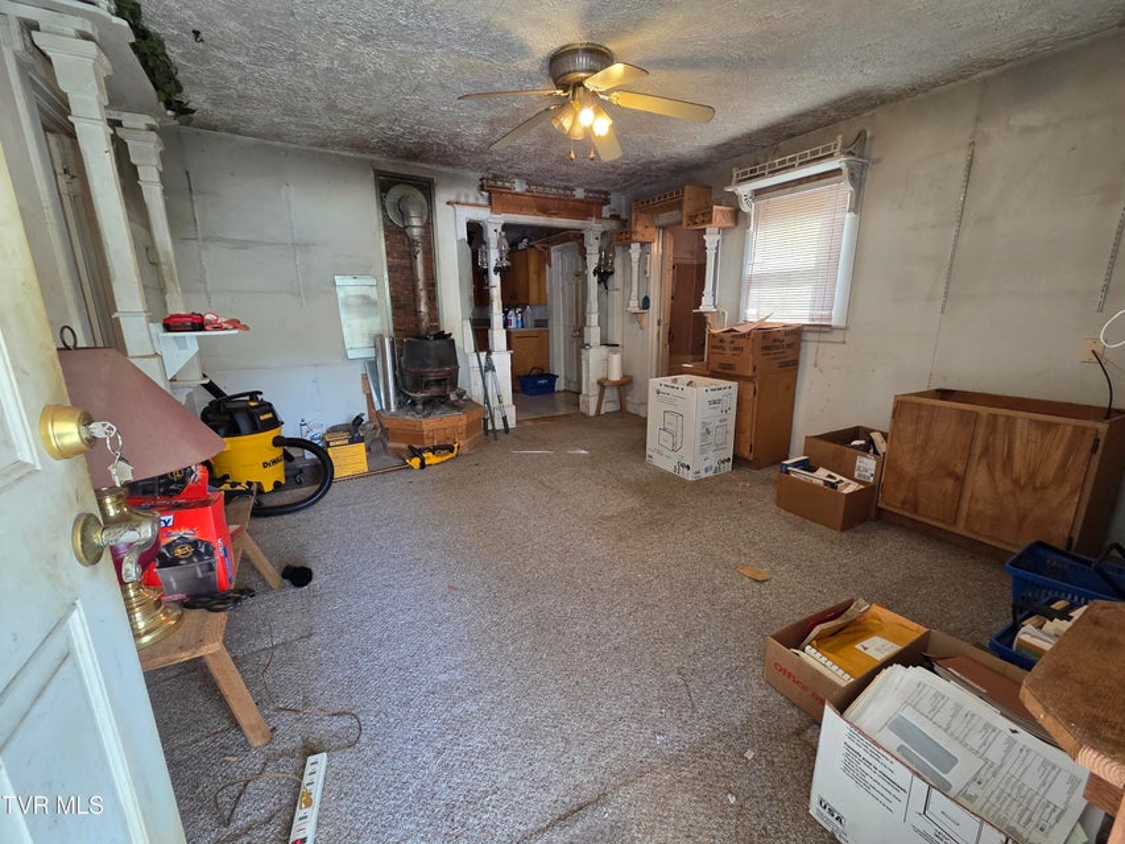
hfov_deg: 106.2
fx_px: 423
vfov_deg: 89.9
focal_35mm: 13
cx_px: 562
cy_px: 422
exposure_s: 1/60
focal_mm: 2.2
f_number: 2.2
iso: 160
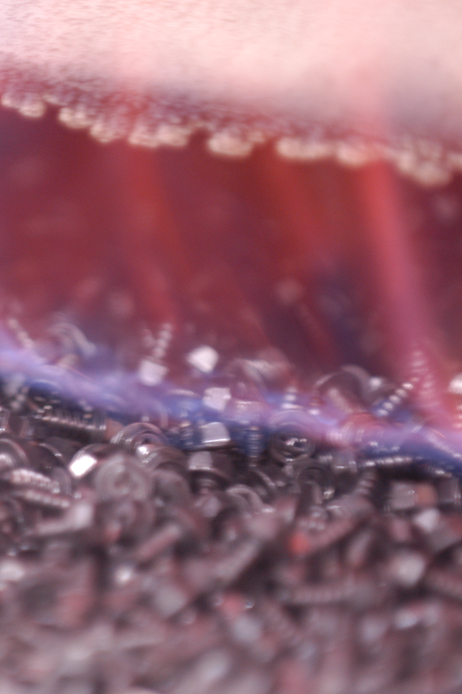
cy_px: 347
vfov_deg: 4.8
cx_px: -57
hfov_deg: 3.2
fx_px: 8259
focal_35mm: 429
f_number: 2.8
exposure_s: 1/10
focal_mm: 190
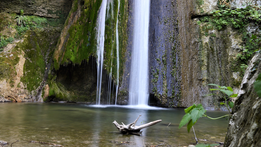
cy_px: 66
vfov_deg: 21.6
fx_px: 384
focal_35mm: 56
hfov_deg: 37.5
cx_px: 131
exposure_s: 2
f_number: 8
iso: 100
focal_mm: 35
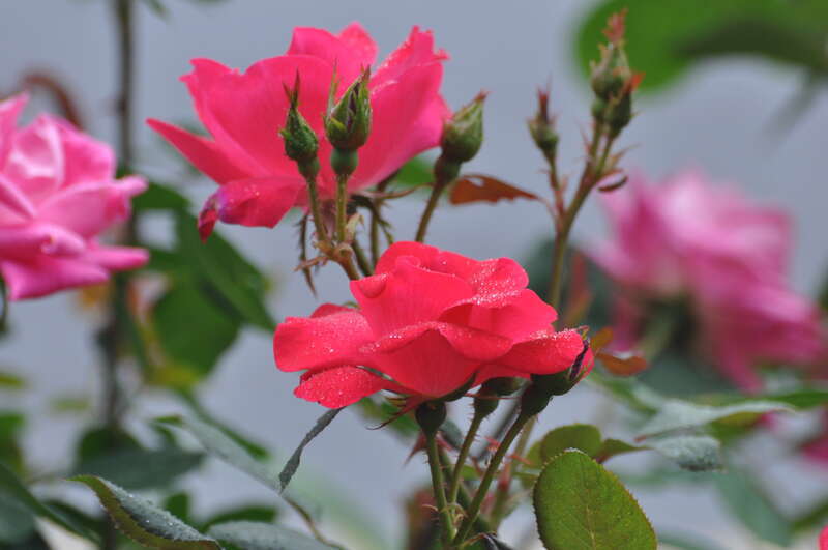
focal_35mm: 390
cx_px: 414
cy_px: 275
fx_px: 8957
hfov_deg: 5.3
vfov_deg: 3.5
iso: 400
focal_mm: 260
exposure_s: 1/125
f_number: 7.1
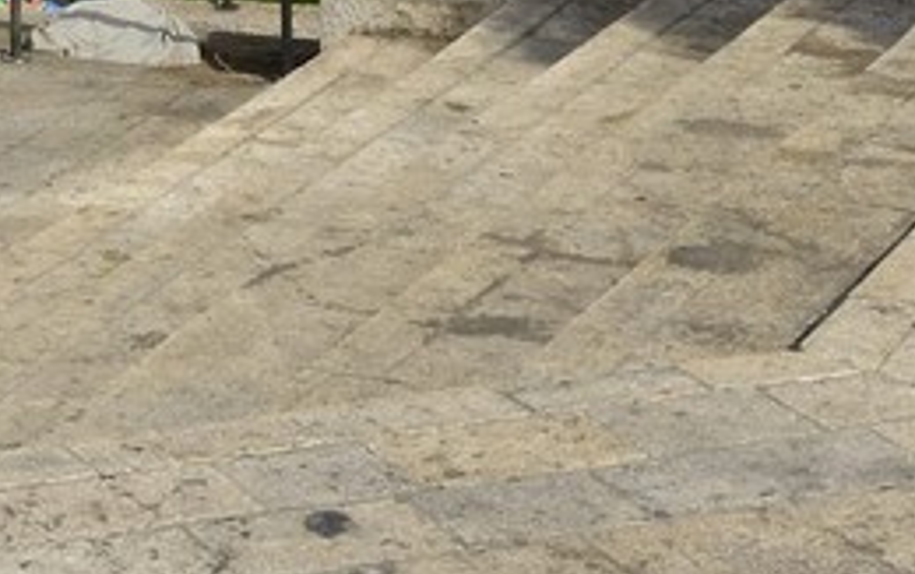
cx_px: -436
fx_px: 4842
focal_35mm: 194
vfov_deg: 6.2
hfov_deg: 10.4
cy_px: -1208
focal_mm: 31
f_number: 11
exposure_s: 1/400
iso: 200
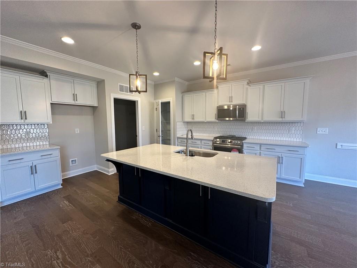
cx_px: 178
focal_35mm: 14
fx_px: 144
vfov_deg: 85.7
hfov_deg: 102.1
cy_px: 134
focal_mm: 2.22
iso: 250
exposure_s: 1/120
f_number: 2.2
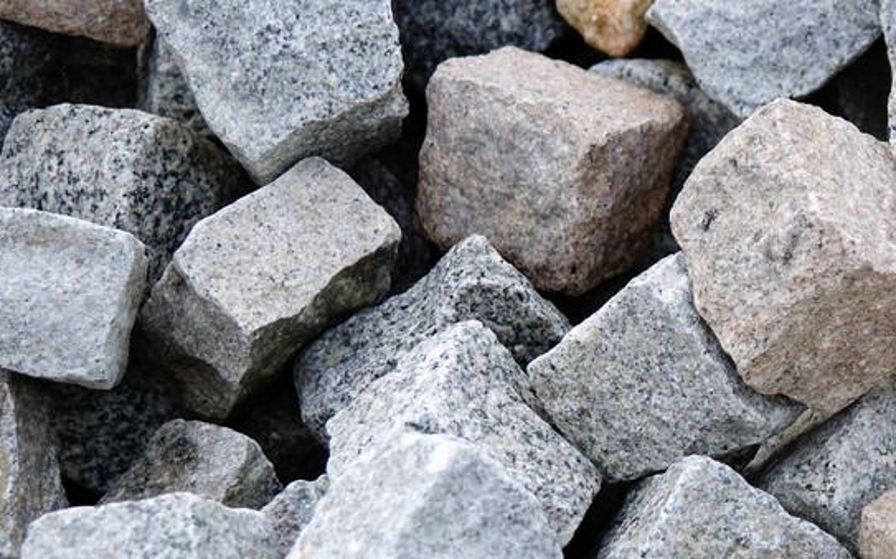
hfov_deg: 14.5
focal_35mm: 144
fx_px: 3515
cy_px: 547
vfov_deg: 9.0
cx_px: 688
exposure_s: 1/1250
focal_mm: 50
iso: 400
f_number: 2.8
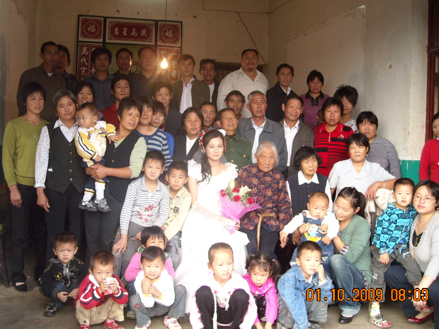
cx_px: 205
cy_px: 150
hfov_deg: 47.8
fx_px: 495
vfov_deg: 36.8
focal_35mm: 39
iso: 91
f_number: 2.8
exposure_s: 1/60
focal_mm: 5.7
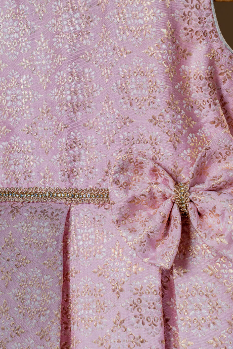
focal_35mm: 145
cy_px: 117
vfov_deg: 14.1
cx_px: 90
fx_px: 1407
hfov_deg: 9.5
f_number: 9
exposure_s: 1/250
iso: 50
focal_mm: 105
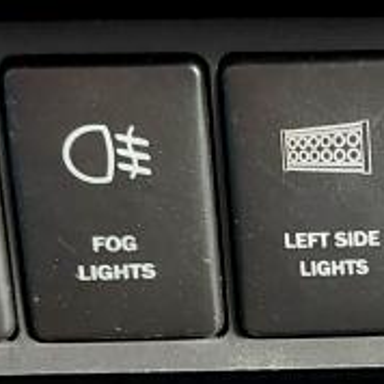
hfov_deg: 14.2
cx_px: 447
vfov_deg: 14.5
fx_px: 1494
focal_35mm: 119
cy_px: 343
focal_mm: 5.23
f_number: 1.8
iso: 500
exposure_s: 1/30
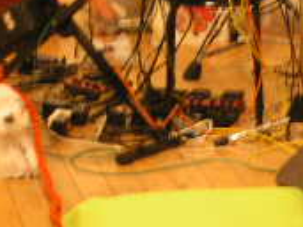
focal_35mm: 206
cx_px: 220
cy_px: 257
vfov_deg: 7.2
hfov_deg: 9.6
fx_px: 1802
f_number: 3.5
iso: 200
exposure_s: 1/6
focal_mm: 11.3
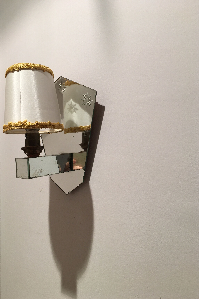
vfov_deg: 60.3
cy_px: 152
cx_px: 92
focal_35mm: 31
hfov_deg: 42.3
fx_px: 257
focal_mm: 4.15
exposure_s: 1/17
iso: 40
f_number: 2.2
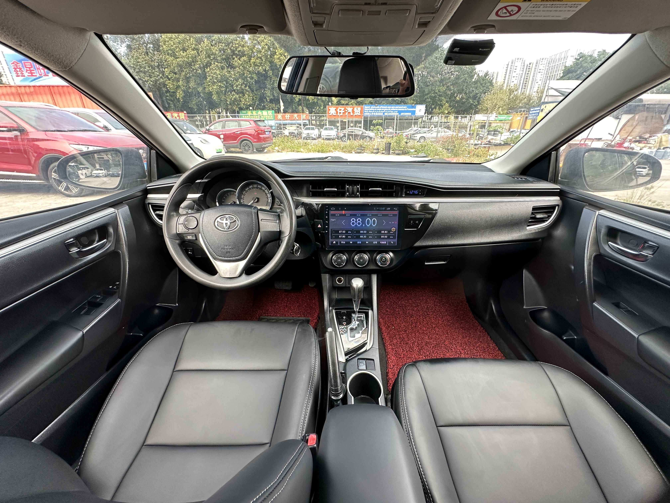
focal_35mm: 14
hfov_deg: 102.1
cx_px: 335
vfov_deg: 85.7
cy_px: 252
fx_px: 271
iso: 125
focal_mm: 2.22
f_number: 2.2
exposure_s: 1/99
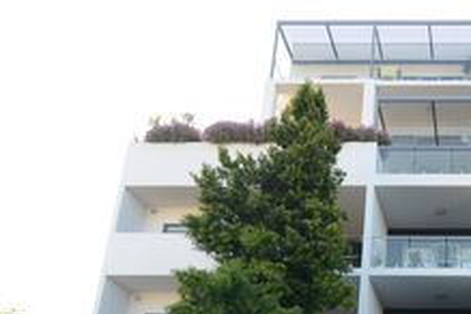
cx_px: 484
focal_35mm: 45
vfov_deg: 28.5
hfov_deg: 38.2
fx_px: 589
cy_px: 294
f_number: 5.6
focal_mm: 14
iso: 400
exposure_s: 1/250
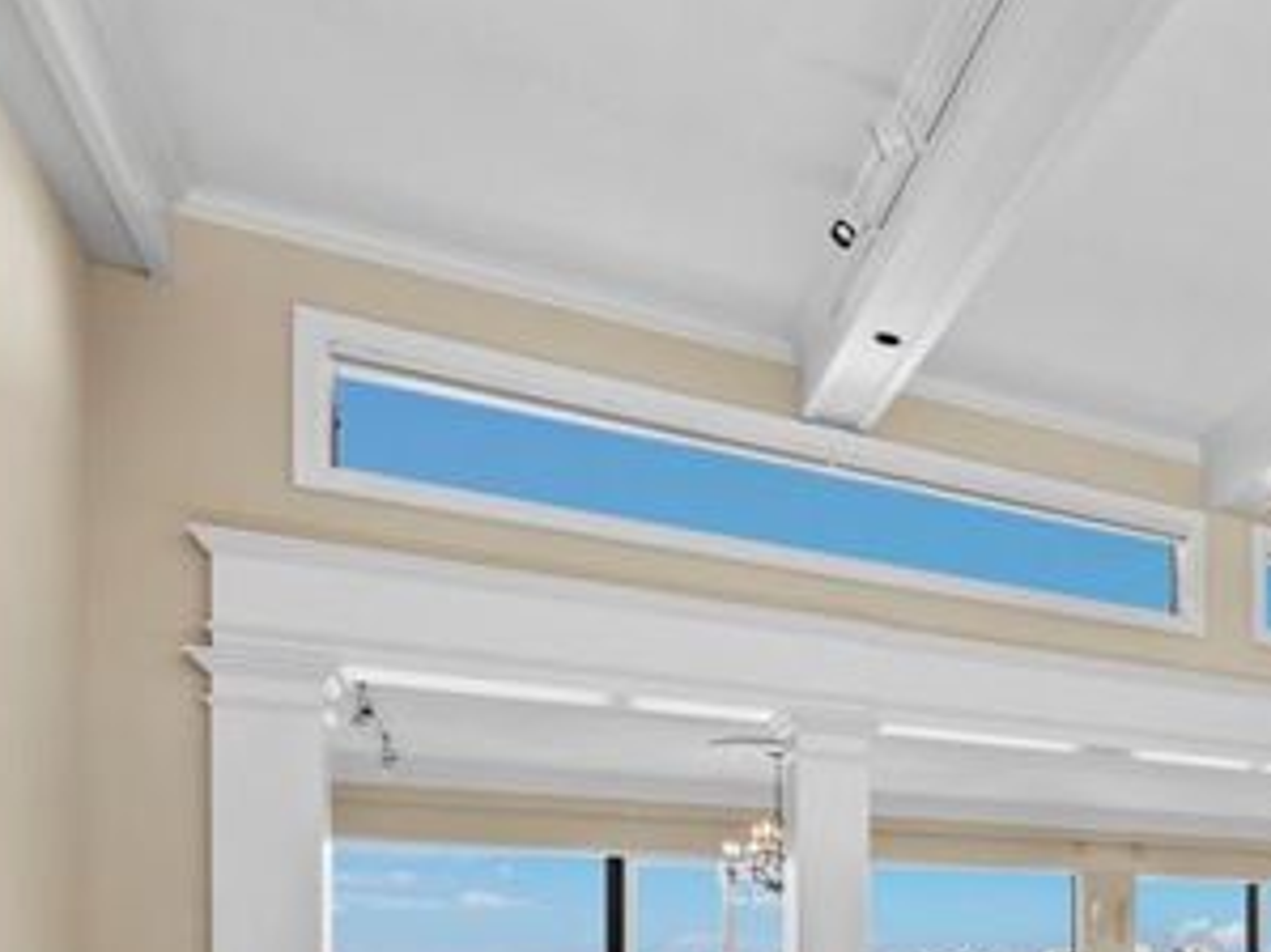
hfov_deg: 43.8
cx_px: 1371
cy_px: 912
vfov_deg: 38.9
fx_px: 1211
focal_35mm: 33
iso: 320
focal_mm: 7
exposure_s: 1/13
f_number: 13
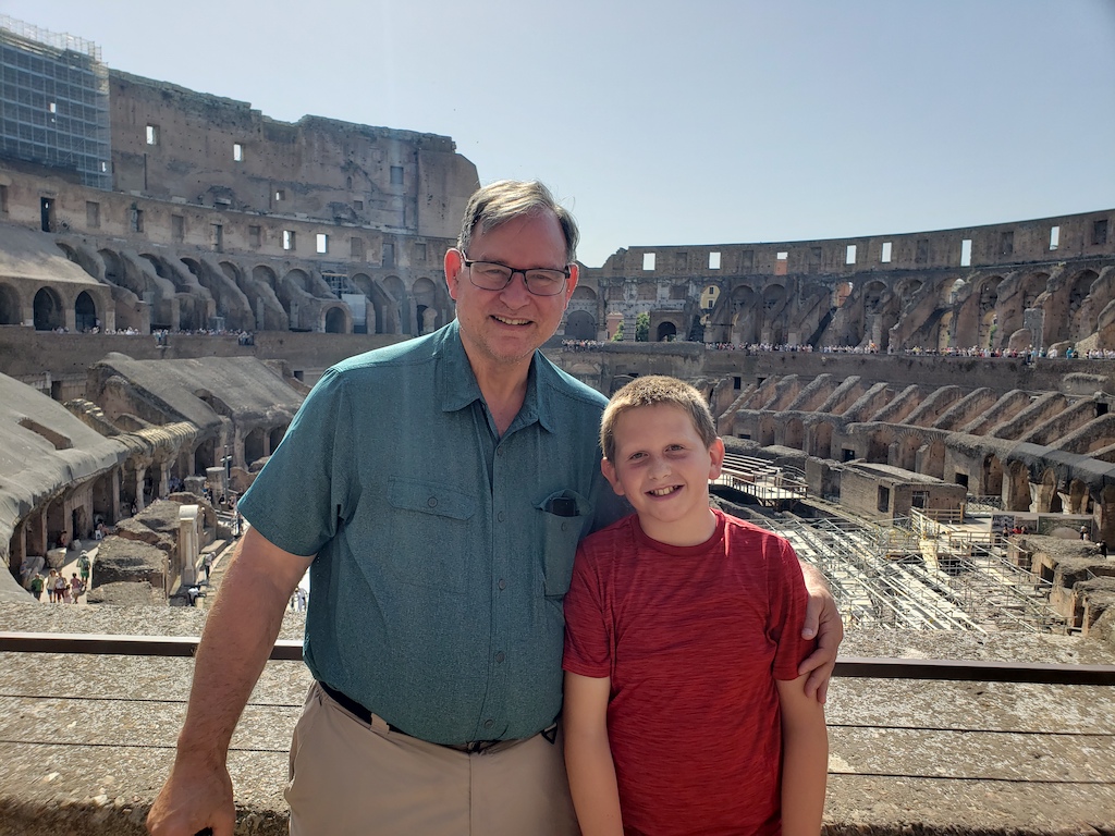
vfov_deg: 53.1
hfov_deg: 67.3
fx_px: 837
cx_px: 558
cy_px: 418
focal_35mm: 26
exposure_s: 1/746
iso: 50
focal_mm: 4.3
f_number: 2.4
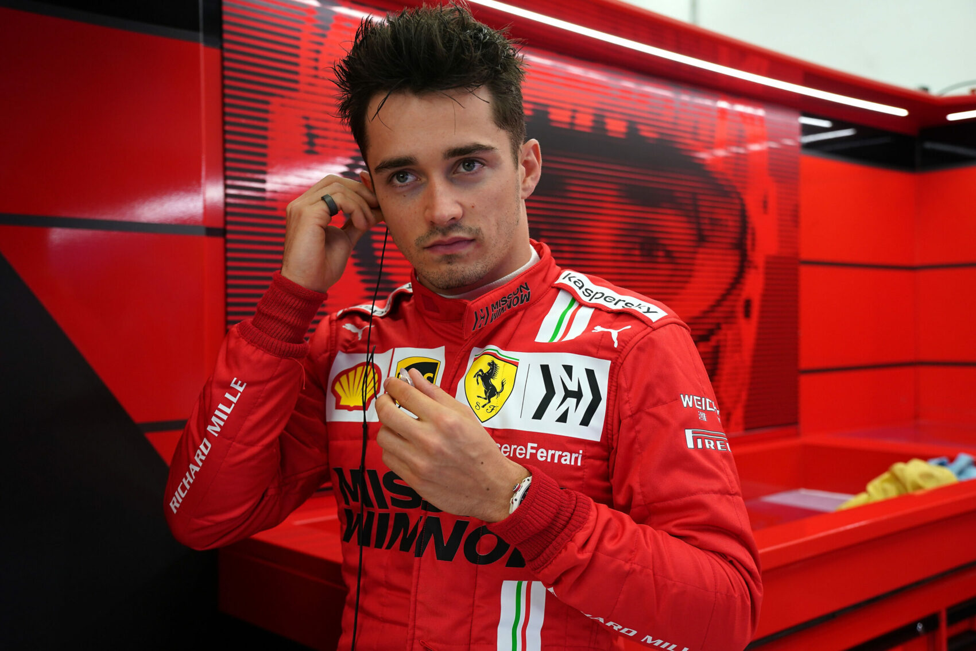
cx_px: 488
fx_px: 1030
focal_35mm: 38
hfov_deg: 50.7
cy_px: 326
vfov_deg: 35.1
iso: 800
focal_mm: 38
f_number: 4
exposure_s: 1/200
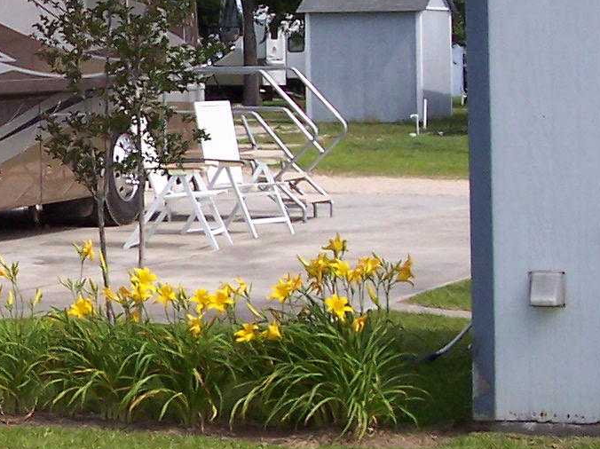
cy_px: 67
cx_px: -127
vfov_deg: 10.2
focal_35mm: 145
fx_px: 2512
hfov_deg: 13.2
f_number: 4.8
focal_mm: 8
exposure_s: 1/700
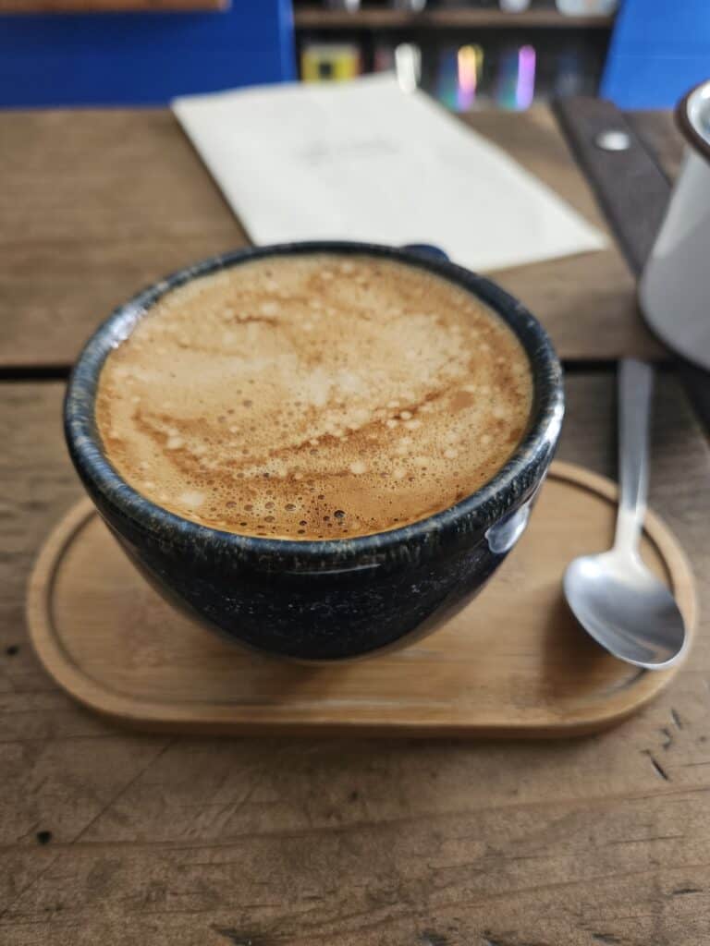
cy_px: 473
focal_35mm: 23
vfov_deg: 73.9
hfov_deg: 58.9
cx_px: 355
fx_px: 629
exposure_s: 1/120
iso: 200
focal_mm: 5.4
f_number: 1.8
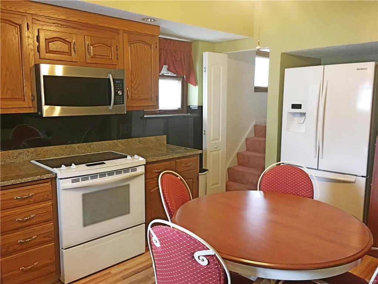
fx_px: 317
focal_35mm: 29
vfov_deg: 48.2
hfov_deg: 61.7
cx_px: 189
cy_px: 142
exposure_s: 1/30
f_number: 2.2
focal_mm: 4.15
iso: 160
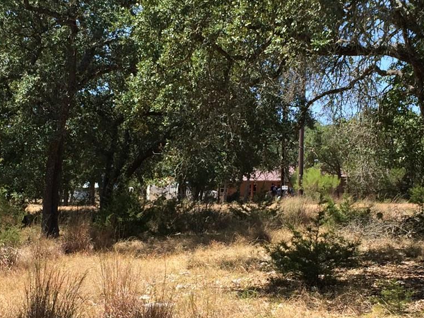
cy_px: 178
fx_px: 956
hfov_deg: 25.0
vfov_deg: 18.9
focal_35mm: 78
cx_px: 200
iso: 32
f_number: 2.2
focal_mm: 4.15
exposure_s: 1/954
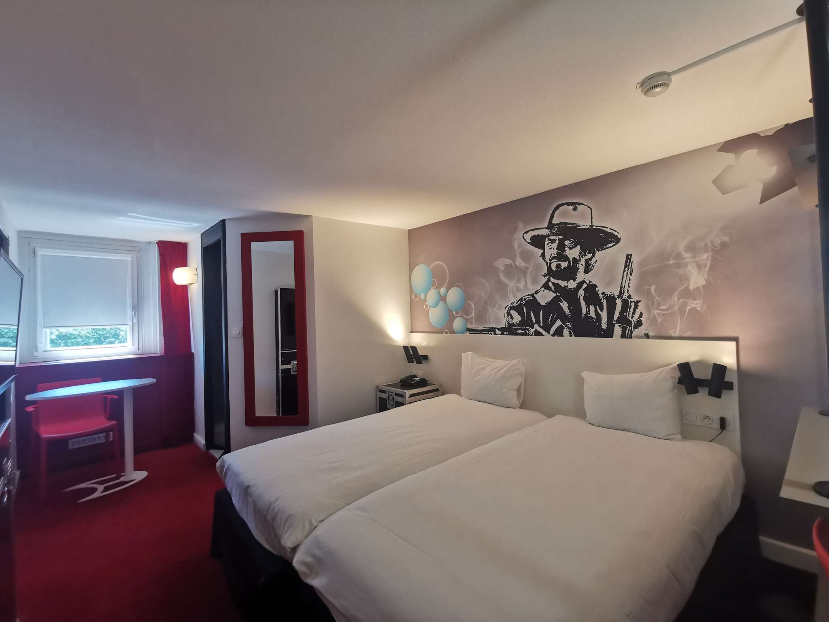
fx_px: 383
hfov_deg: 94.5
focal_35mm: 16
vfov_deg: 78.1
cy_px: 311
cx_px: 414
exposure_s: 1/100
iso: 200
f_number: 2.2
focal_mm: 2.35
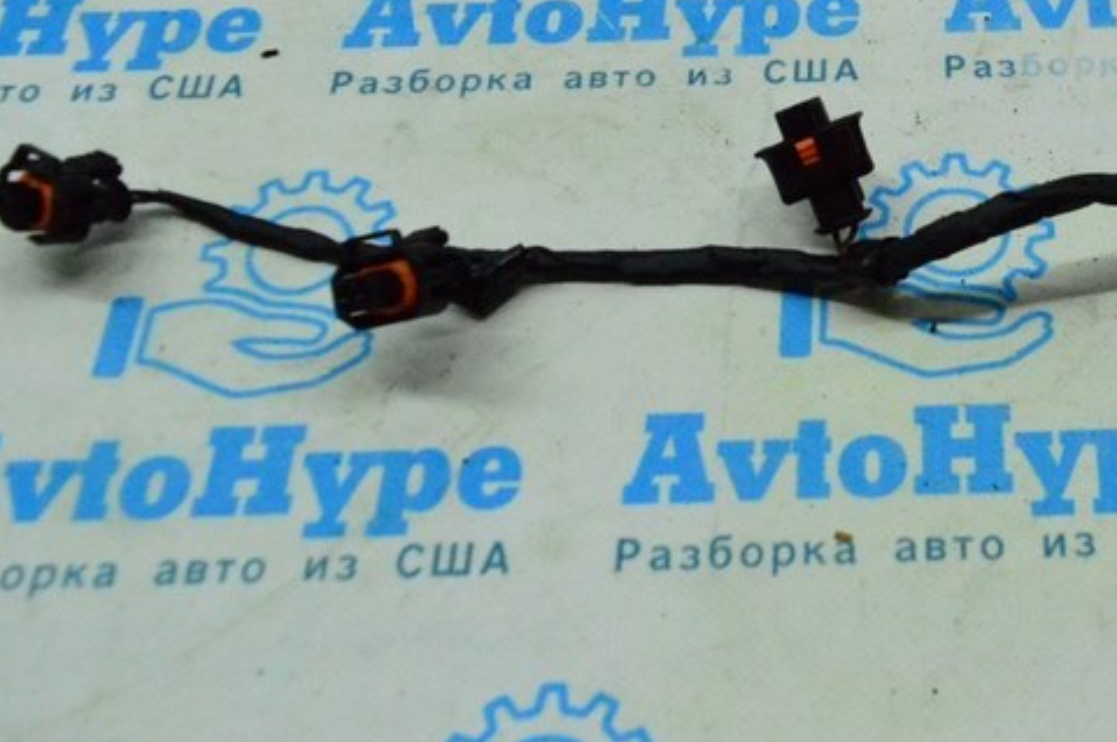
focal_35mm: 64
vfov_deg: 20.5
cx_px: 959
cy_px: -6
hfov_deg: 30.4
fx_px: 1984
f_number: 6.3
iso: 6400
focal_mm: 20
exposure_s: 1/800
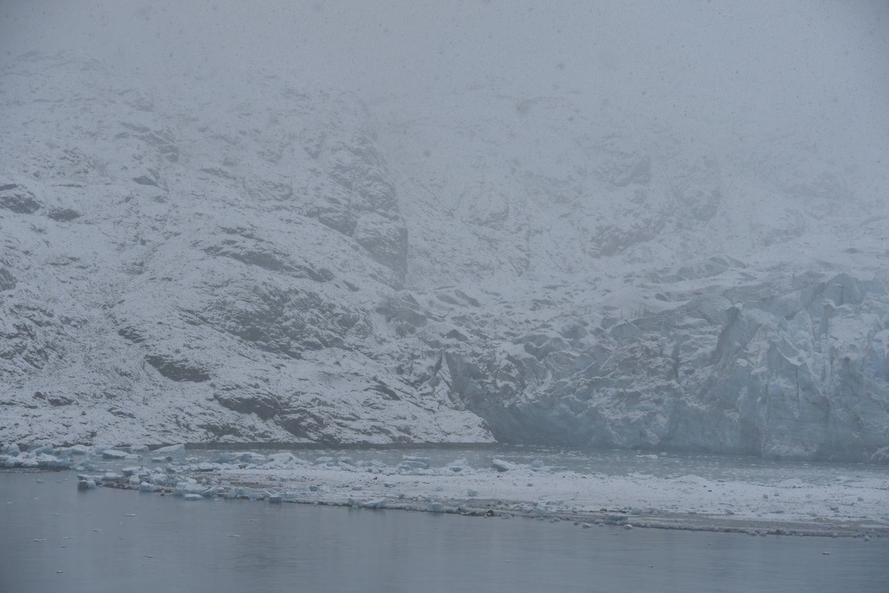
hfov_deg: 17.6
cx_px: 444
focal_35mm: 116
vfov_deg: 11.8
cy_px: 296
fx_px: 2865
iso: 100
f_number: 8
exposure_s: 1/250
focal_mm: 116
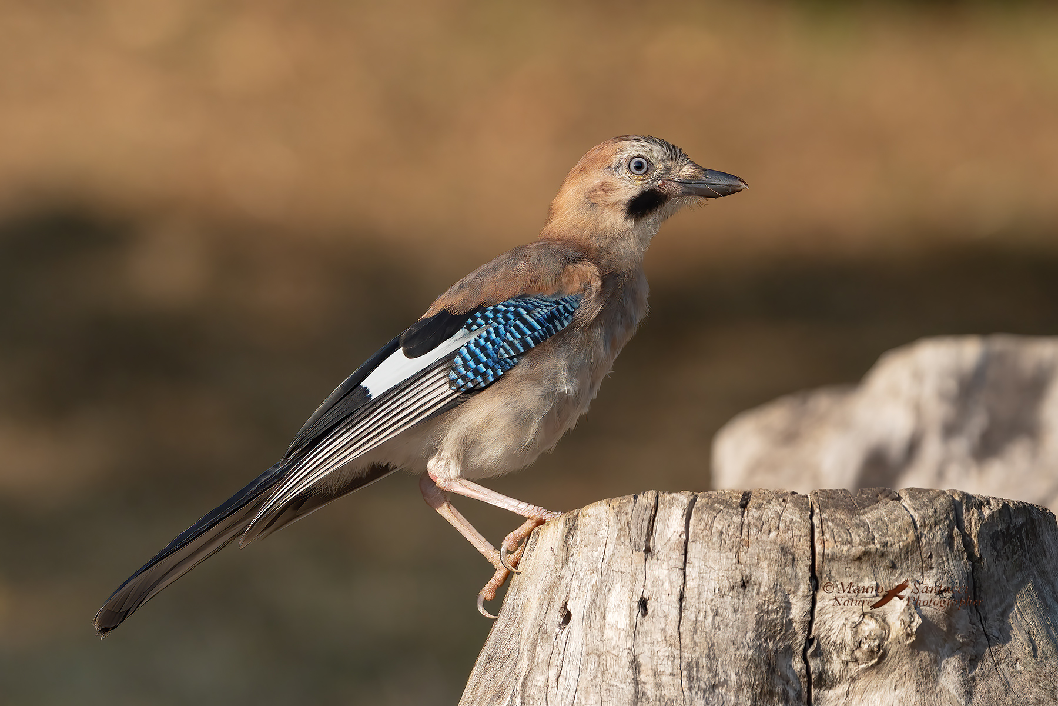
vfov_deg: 2.3
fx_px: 17235
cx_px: 529
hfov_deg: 3.5
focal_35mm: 586
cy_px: 353
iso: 1000
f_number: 8
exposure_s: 1/1250
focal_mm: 391
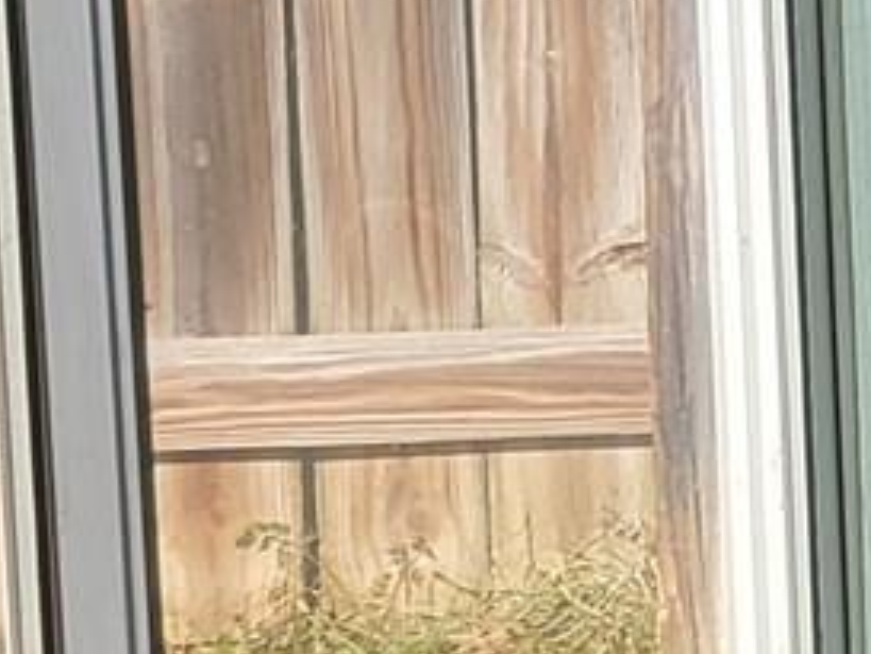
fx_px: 4909
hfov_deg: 7.8
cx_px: 3146
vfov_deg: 7.3
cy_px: -689
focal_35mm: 195
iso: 40
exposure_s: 1/253
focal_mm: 5.4
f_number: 1.8
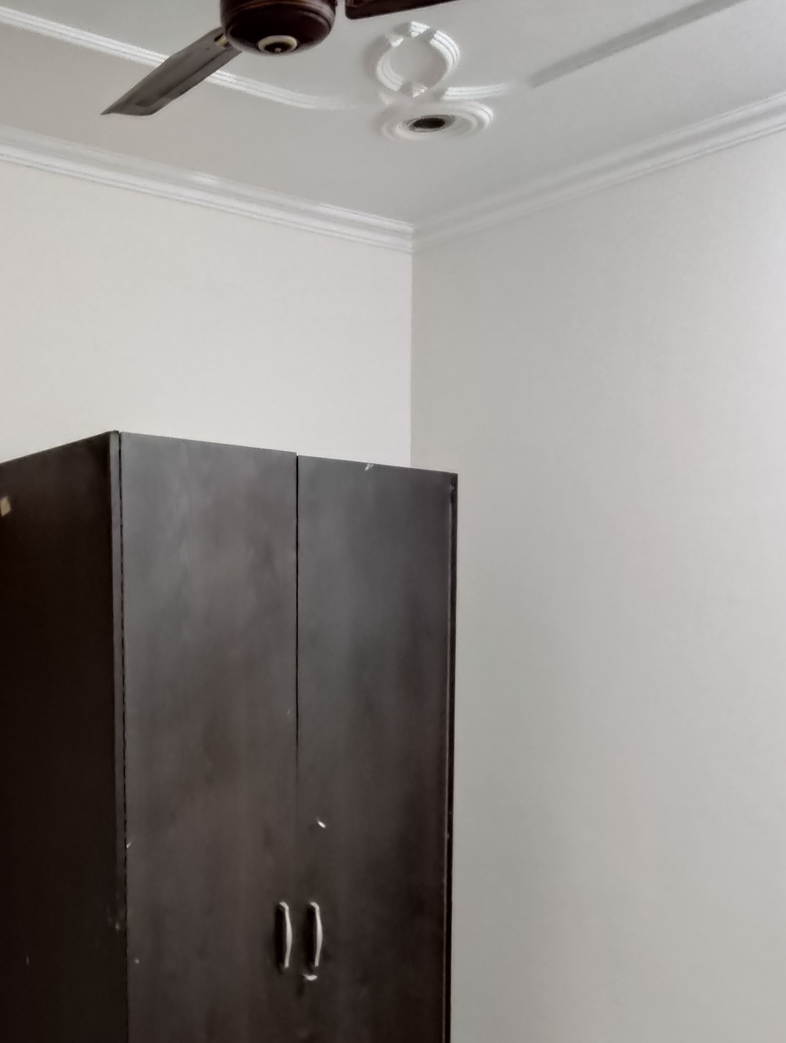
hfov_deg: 26.8
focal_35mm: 53
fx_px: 1600
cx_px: 111
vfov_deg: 34.3
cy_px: 926
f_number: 1.8
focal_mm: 4.25
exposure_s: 1/30
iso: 824
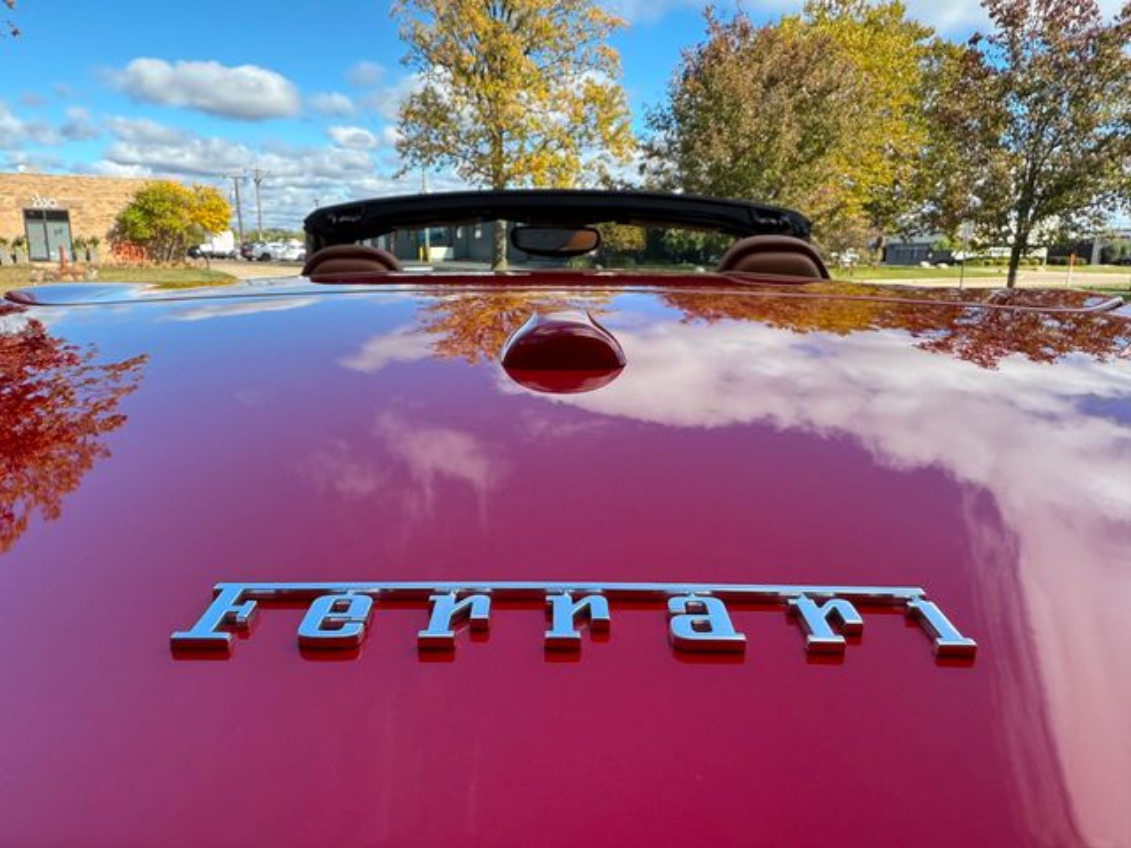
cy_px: 424
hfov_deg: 71.6
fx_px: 784
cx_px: 566
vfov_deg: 56.8
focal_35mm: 24
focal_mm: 2.22
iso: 64
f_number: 2.2
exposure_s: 1/351
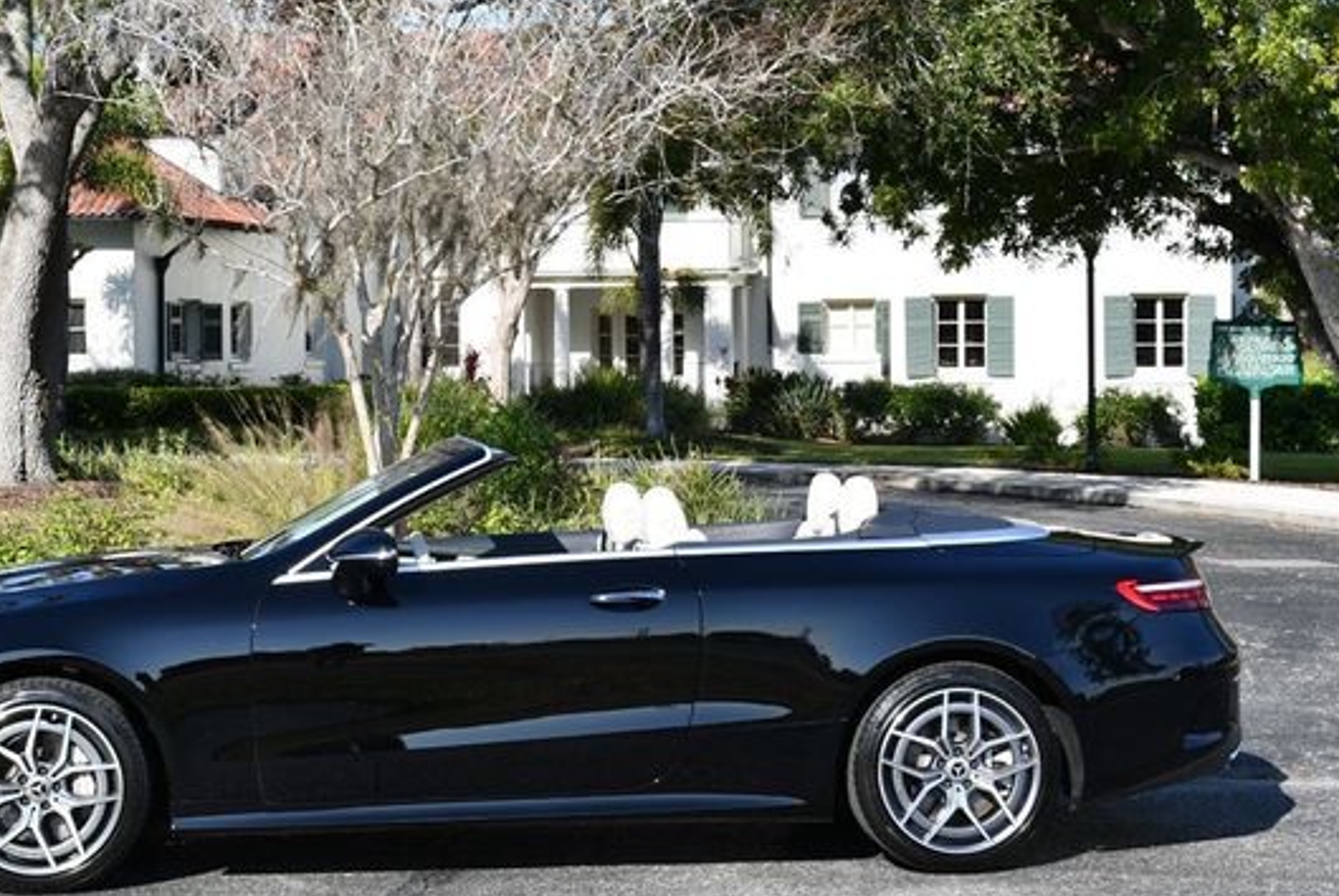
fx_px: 2793
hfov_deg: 26.9
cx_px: 549
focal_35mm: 75
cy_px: 413
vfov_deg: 18.2
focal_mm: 31
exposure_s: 1/250
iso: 140
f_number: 8
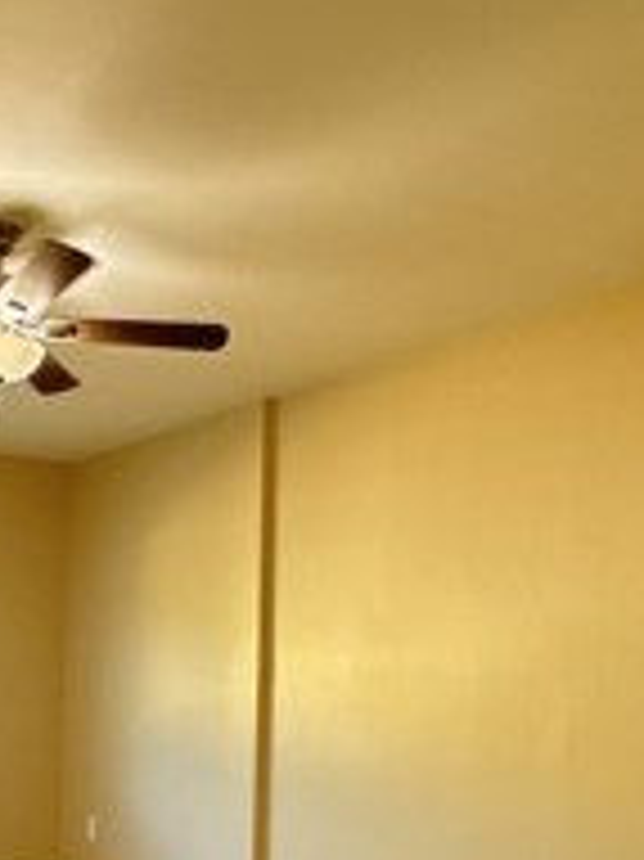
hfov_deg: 29.4
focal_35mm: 47
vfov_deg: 39.6
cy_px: 626
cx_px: 50
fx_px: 1167
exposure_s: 1/120
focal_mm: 2.22
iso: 250
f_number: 2.2
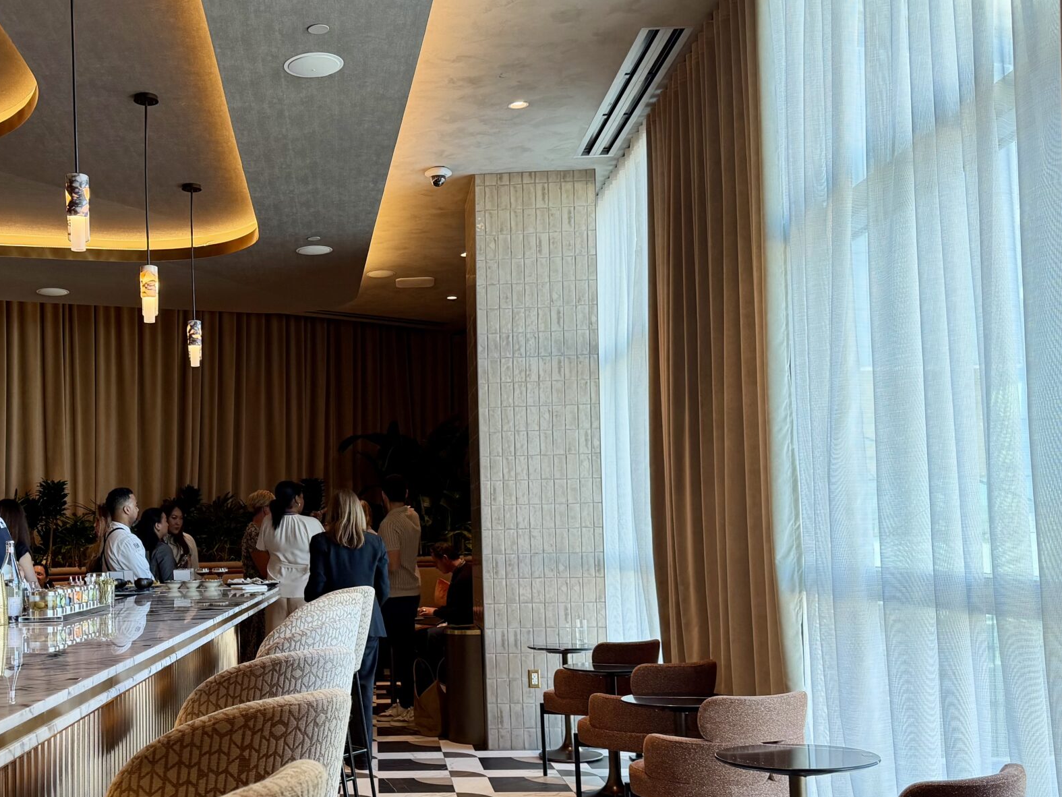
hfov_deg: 46.7
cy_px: 516
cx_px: 317
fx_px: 1197
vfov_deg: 36.5
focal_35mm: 39
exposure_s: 1/120
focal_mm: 6.76
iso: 125
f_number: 1.78
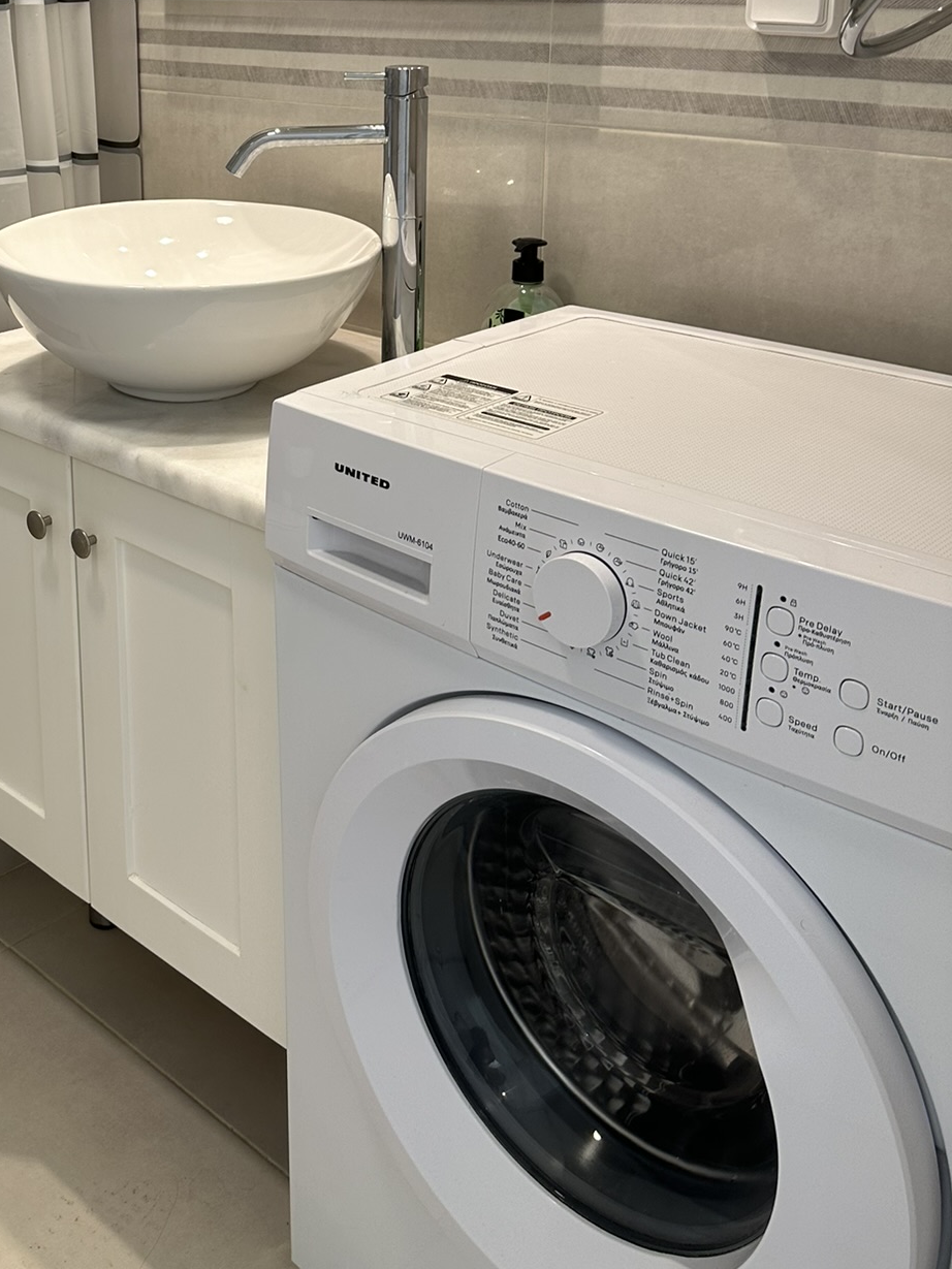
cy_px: 311
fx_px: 1467
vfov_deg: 45.1
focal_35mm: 40
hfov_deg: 34.6
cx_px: 160
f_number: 1.78
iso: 80
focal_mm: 6.86
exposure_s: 1/121
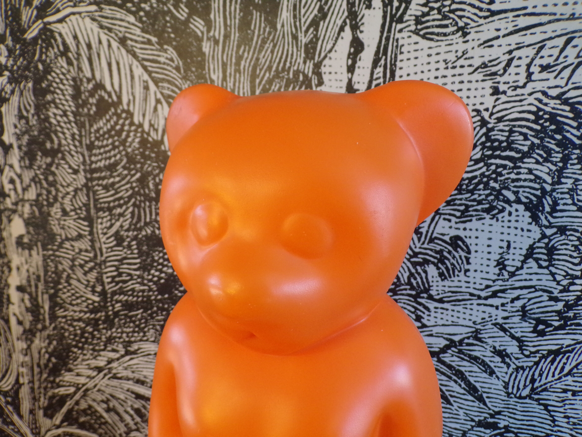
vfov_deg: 56.8
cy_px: 218
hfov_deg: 71.6
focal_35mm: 24
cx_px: 291
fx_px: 404
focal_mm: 4.3
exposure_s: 1/28
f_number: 3
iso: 200
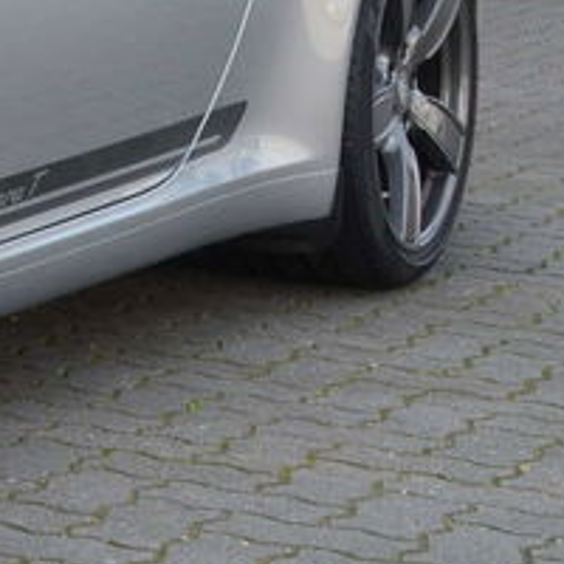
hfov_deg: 10.0
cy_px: 6
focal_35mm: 156
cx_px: -722
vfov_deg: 11.1
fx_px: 2876
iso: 280
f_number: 10
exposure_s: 1/60
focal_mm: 24
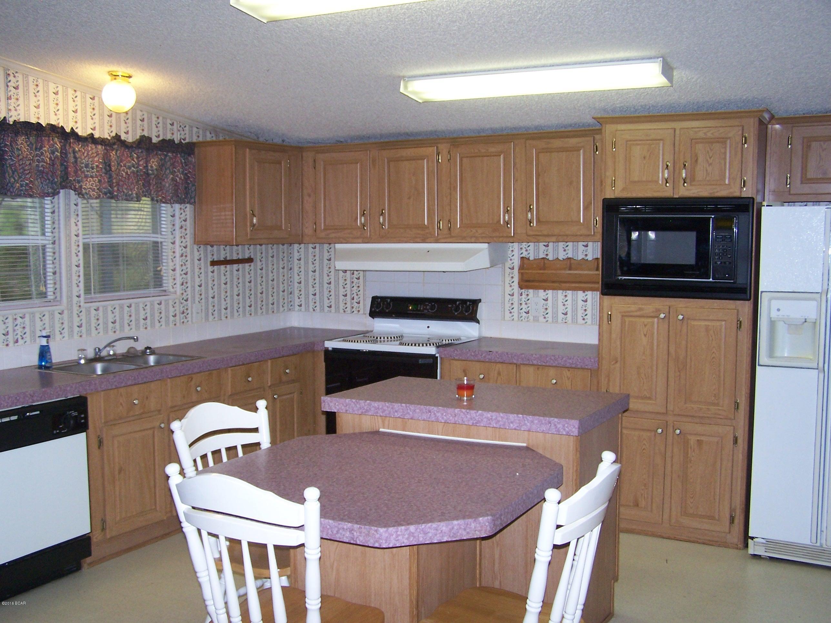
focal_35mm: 38
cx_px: 416
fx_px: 912
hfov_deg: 49.0
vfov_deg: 37.7
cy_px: 312
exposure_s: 1/60
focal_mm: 6.3
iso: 140
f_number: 2.8
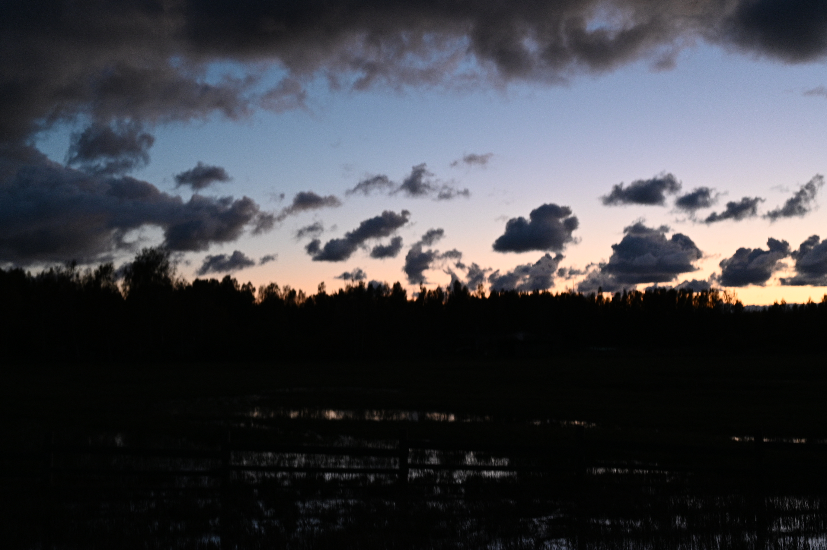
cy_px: 275
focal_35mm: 46
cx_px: 414
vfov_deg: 29.2
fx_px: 1056
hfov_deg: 42.8
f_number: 4
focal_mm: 46
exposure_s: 1/100
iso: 1400
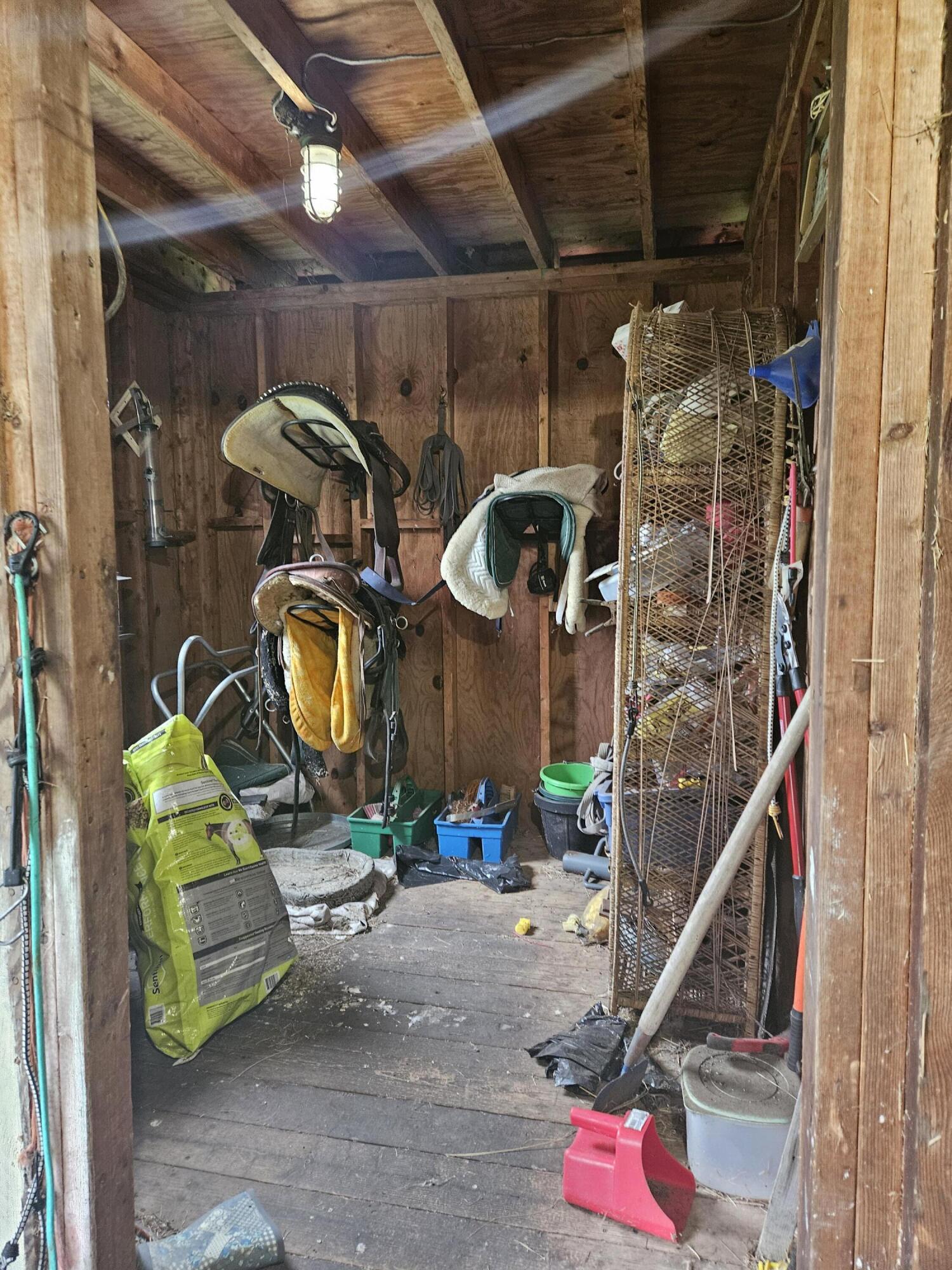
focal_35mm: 23
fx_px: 843
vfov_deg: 73.9
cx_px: 476
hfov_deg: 58.9
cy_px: 635
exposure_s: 1/30
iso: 640
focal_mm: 5.4
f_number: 1.8
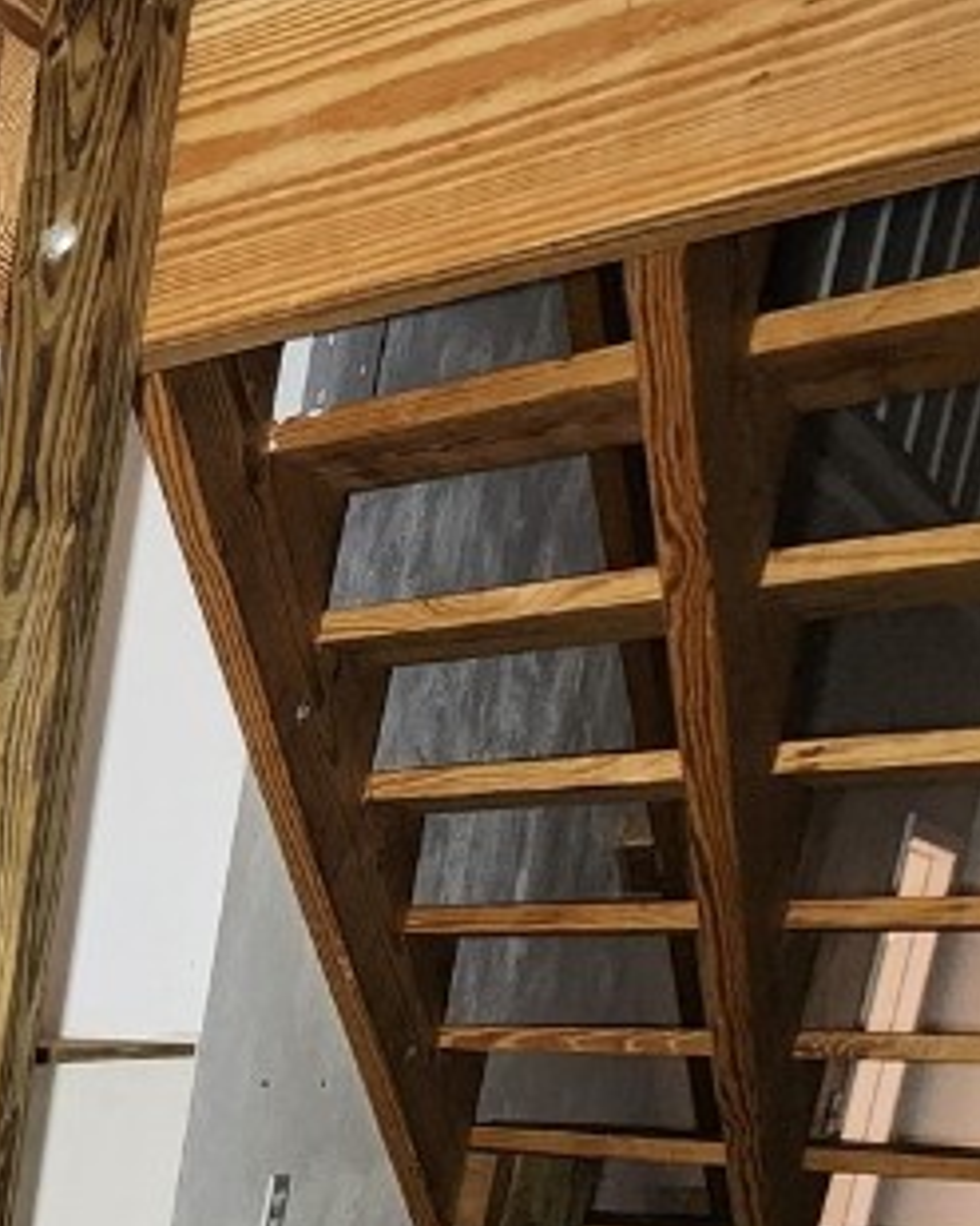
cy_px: 1309
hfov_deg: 18.8
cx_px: -1028
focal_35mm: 42
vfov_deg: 37.5
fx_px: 1523
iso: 320
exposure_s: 1/60
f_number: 2.2
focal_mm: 2.2
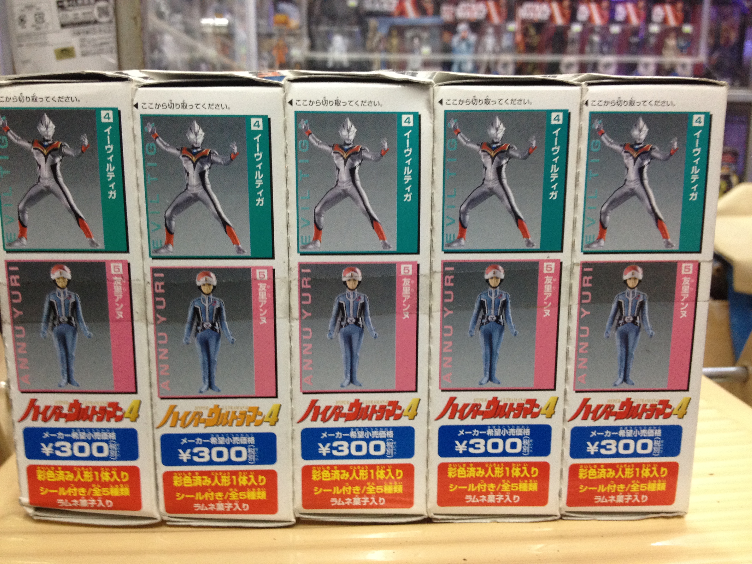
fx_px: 760
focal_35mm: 35
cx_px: 376
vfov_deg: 40.7
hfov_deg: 52.6
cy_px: 282
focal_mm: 4.28
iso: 160
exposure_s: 1/20
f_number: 2.4
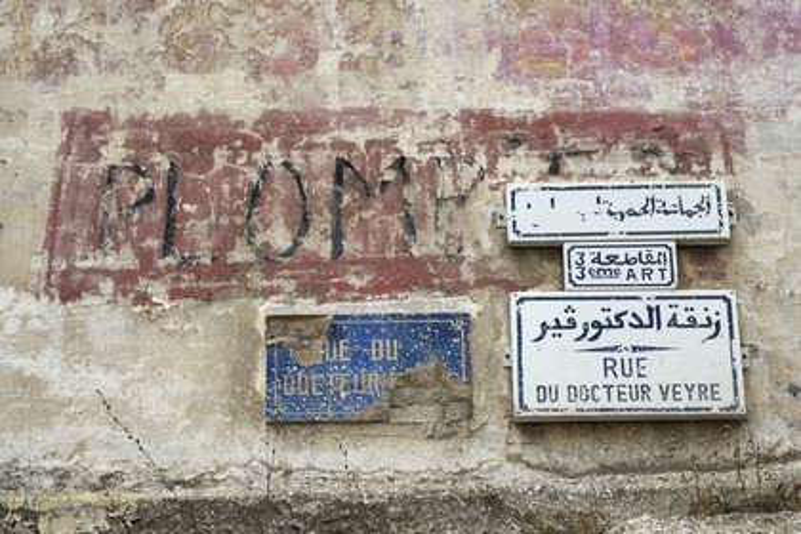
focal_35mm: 70
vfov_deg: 19.5
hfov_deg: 28.8
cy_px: 267
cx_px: 400
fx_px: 1557
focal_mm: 70
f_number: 9
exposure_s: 1/250
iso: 200
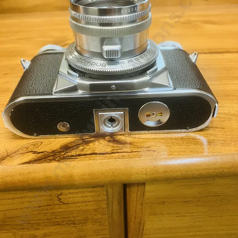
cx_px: 117
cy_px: 94
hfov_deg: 48.4
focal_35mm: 34
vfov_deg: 48.1
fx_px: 264
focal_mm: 3.99
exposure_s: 1/50
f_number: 1.8
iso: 320
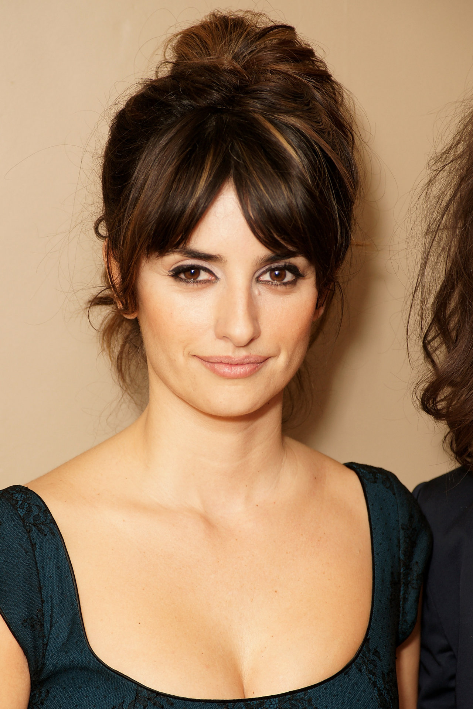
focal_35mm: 100
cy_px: 354
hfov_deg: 13.7
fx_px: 1971
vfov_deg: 20.4
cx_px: 236
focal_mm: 100
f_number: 5.6
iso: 200
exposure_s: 1/60
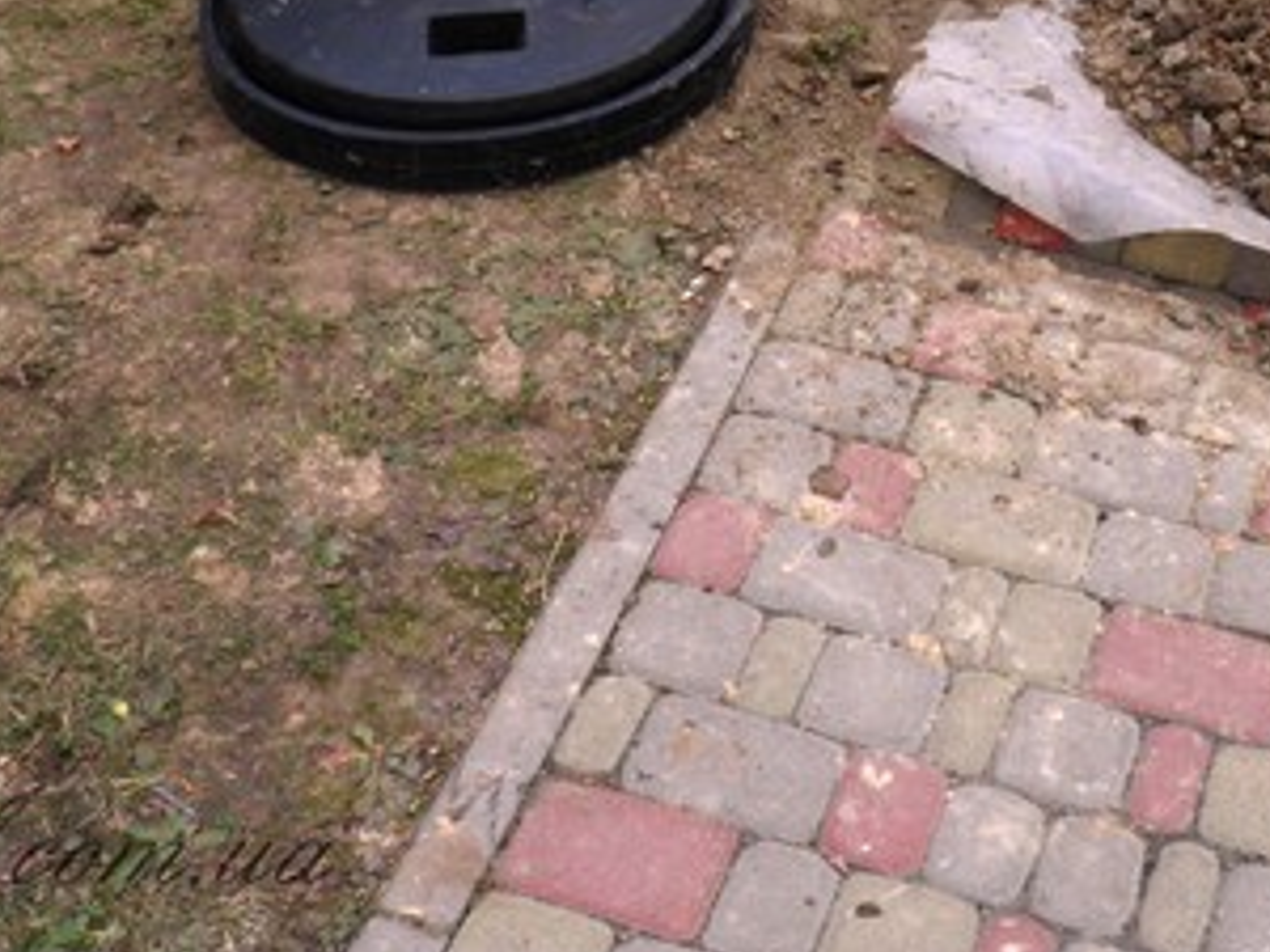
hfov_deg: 34.1
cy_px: 30
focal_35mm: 56
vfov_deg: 25.0
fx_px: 2055
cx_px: 842
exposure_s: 1/50
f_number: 5.7
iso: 50
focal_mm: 4.9
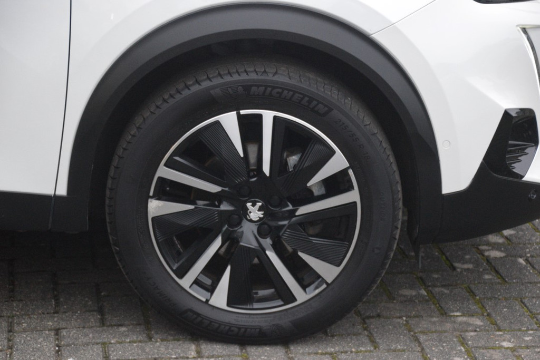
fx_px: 1755
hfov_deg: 17.5
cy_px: 180
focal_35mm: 117
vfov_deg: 11.7
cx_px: 270
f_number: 5.6
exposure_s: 1/125
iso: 3600
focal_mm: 78
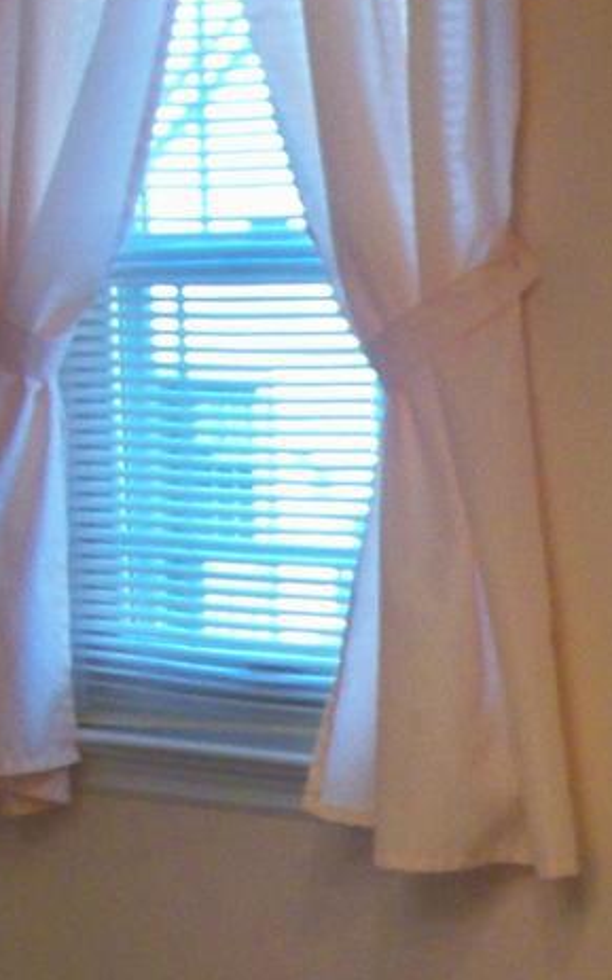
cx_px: 930
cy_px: 950
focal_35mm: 116
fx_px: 3099
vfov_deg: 17.6
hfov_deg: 10.8
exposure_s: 1/80
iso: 250
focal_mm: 5.85
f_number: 2.8
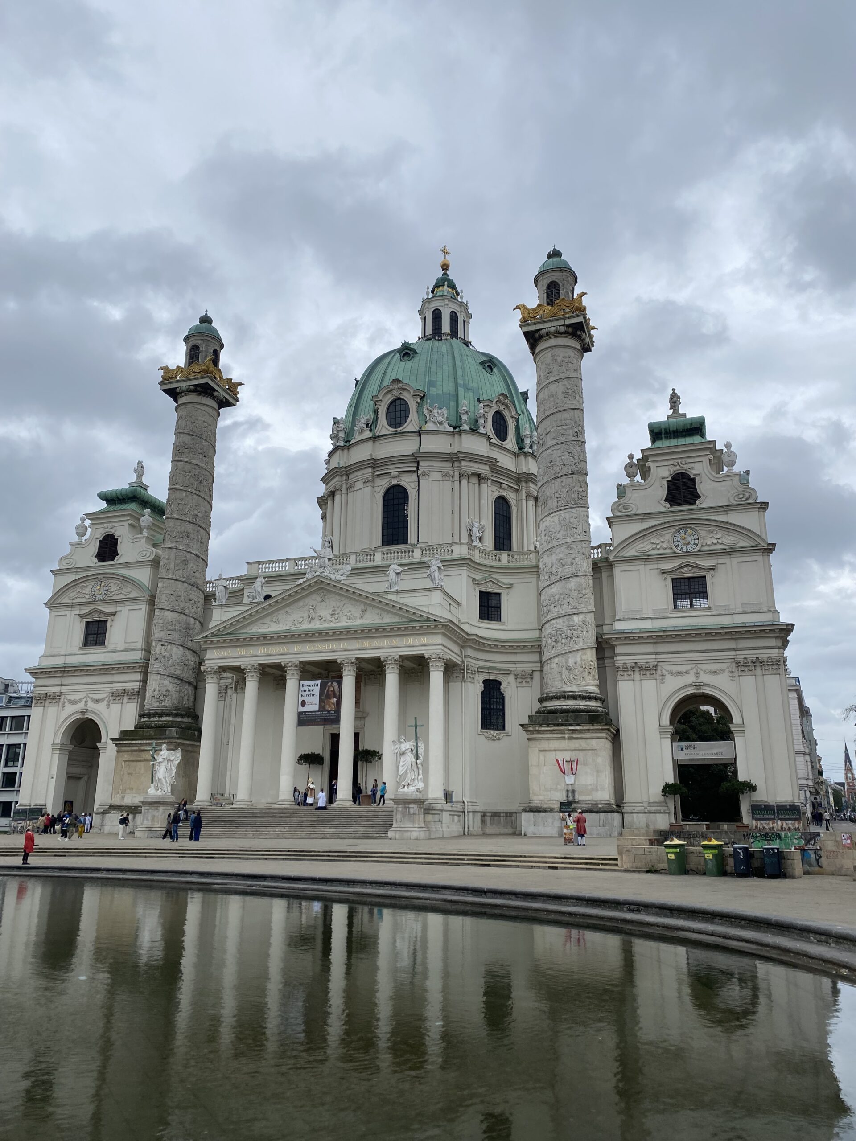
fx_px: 857
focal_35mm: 26
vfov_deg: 67.3
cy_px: 570
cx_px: 428
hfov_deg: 53.1
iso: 32
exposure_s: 1/2410
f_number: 1.8
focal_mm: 4.25
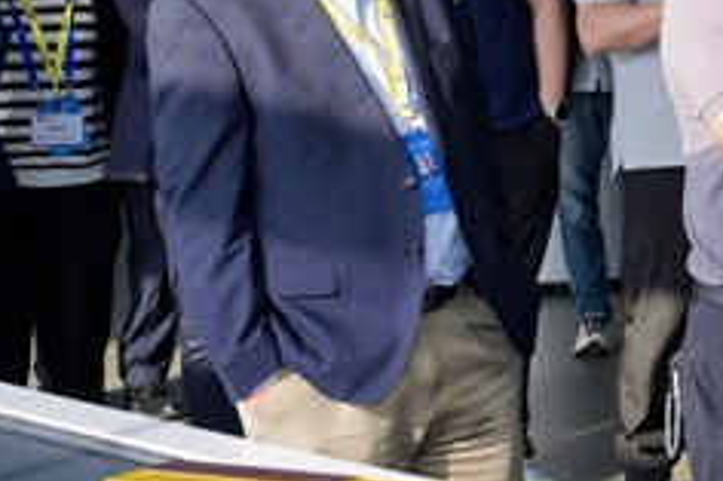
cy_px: 280
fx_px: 2368
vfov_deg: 11.6
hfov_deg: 15.6
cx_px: 1167
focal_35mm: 118
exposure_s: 1/200
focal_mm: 30
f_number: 4
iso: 200
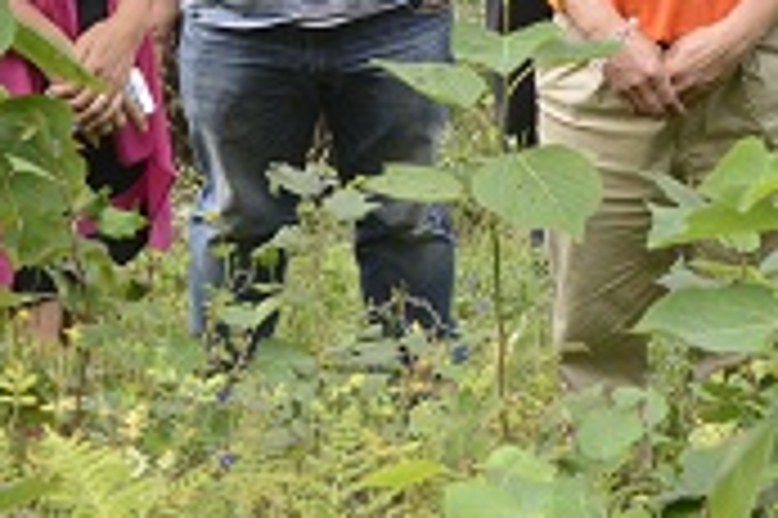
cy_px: -372
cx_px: 481
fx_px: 3649
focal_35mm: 169
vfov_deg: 7.9
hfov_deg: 12.2
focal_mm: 45
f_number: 10
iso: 800
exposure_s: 1/60
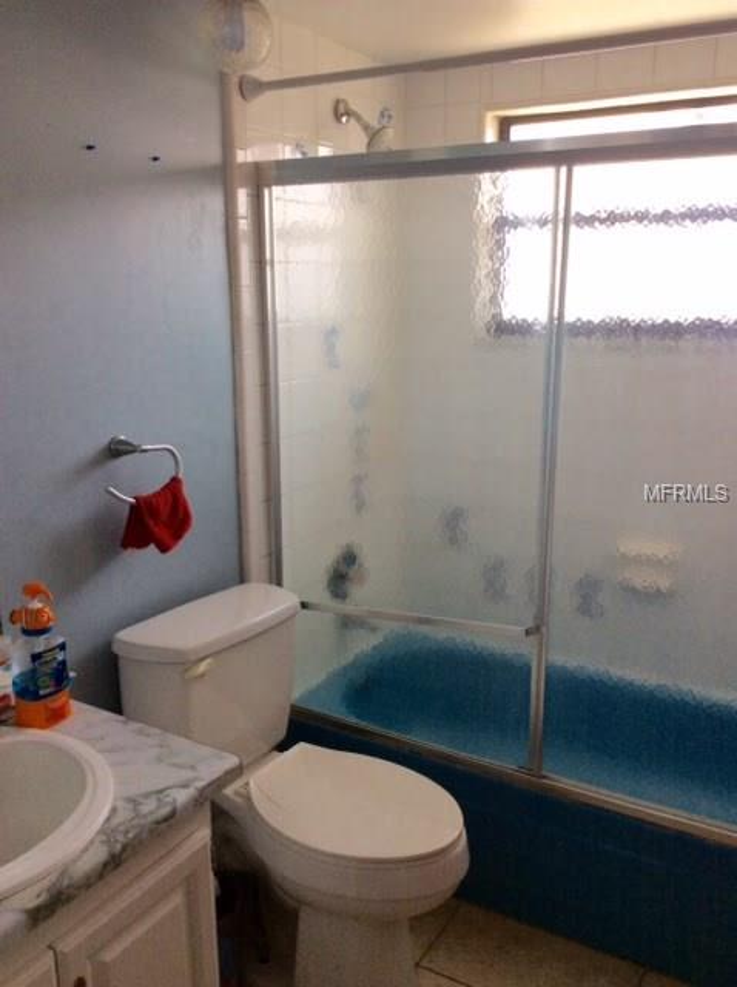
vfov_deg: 56.9
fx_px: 911
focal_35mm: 32
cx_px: 368
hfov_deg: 44.1
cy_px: 494
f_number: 2.4
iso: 40
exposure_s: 1/60
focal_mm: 3.3
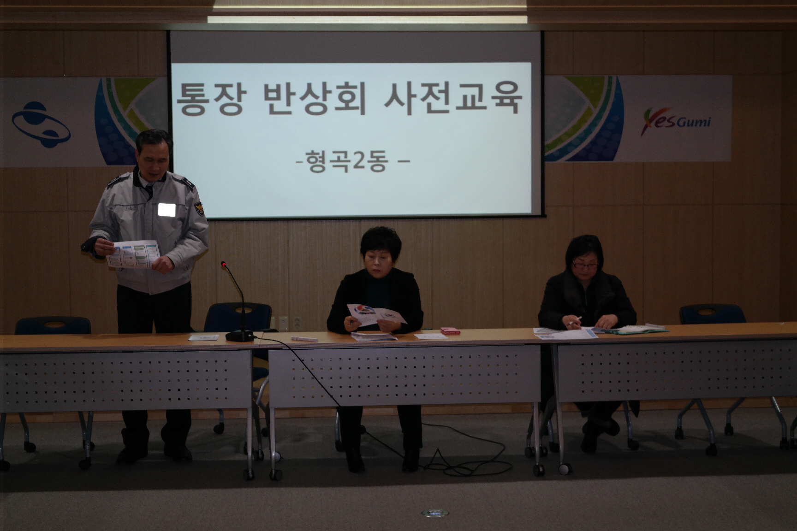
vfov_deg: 25.5
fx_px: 1173
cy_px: 266
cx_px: 398
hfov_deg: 37.5
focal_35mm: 53
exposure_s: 1/60
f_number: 4.5
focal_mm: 35
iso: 400
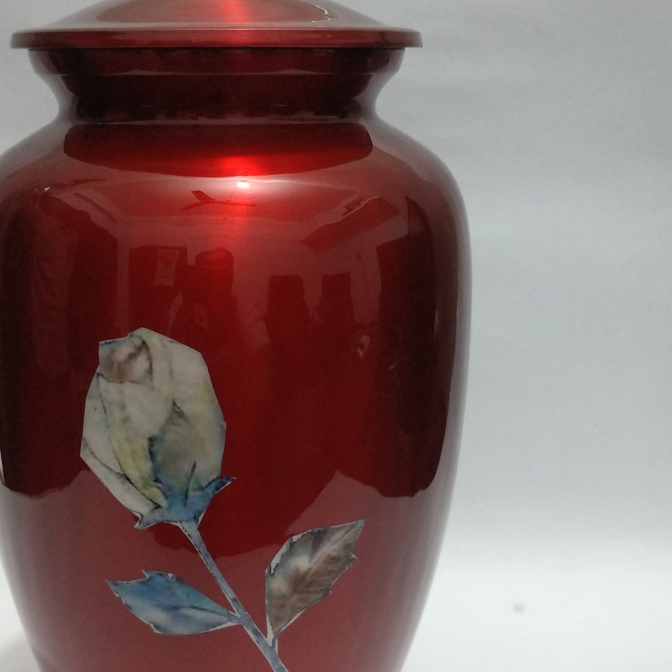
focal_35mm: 35
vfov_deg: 46.9
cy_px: 411
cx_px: 237
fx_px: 769
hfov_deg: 46.6
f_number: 2.2
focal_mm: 3.81
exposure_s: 1/25
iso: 800
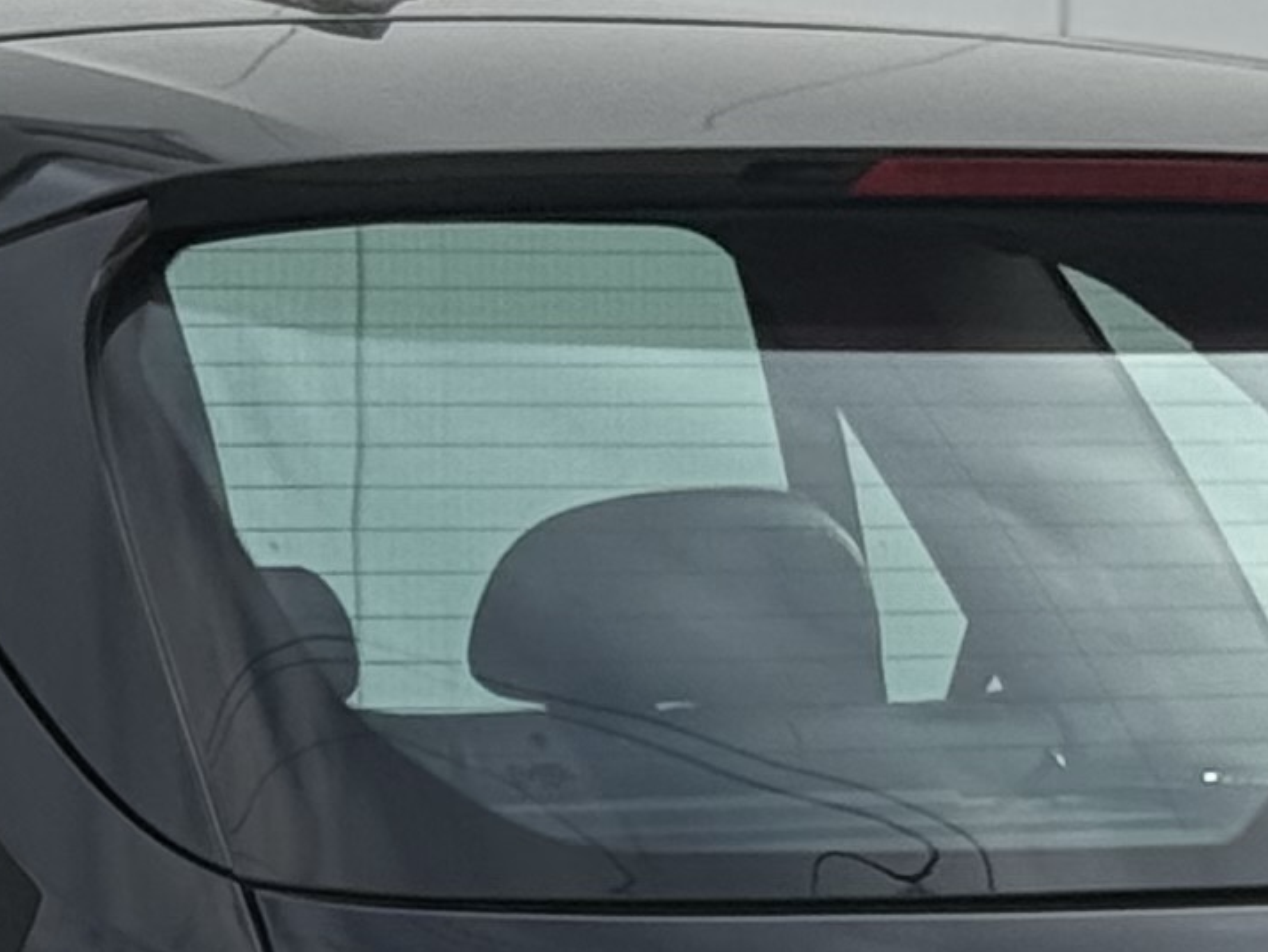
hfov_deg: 7.2
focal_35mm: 271
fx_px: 9930
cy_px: 1172
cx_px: -364
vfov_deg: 5.5
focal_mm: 6.76
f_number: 1.78
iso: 80
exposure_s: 1/2273
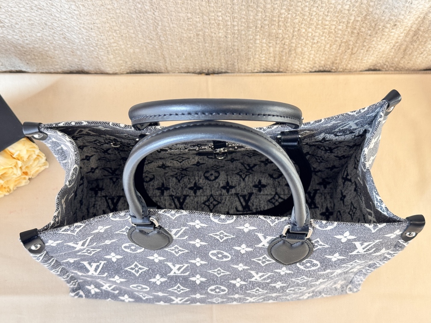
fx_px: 598
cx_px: 216
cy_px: 162
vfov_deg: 30.3
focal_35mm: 48
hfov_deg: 39.7
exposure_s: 1/53
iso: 200
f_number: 1.78
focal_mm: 6.76
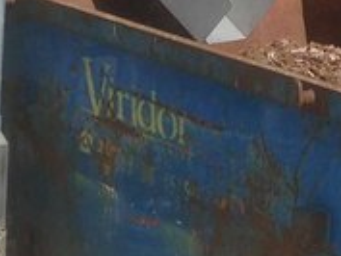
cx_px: -56
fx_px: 1883
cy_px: 60
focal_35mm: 191
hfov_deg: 10.2
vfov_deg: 7.8
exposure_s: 1/2584
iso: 50
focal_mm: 4.12
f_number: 2.4
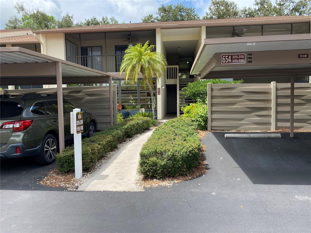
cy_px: 116
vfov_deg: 53.1
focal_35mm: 26
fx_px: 234
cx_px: 156
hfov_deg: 67.3
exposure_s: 1/1093
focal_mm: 4.25
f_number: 1.8
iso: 32
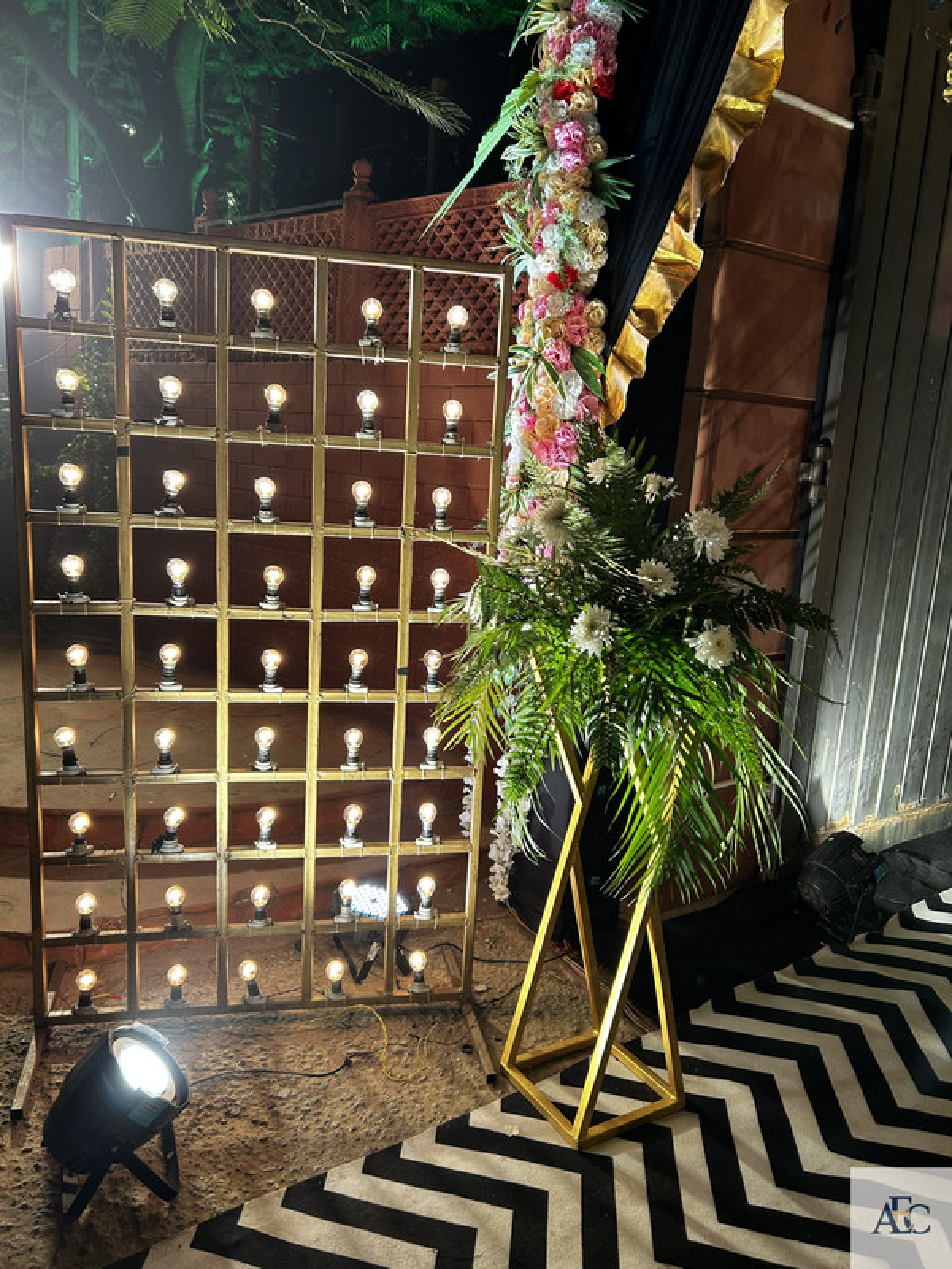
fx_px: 953
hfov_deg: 53.1
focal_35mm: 26
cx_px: 476
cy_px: 634
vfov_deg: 67.3
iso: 80
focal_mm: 5.7
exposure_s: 1/51
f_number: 1.5
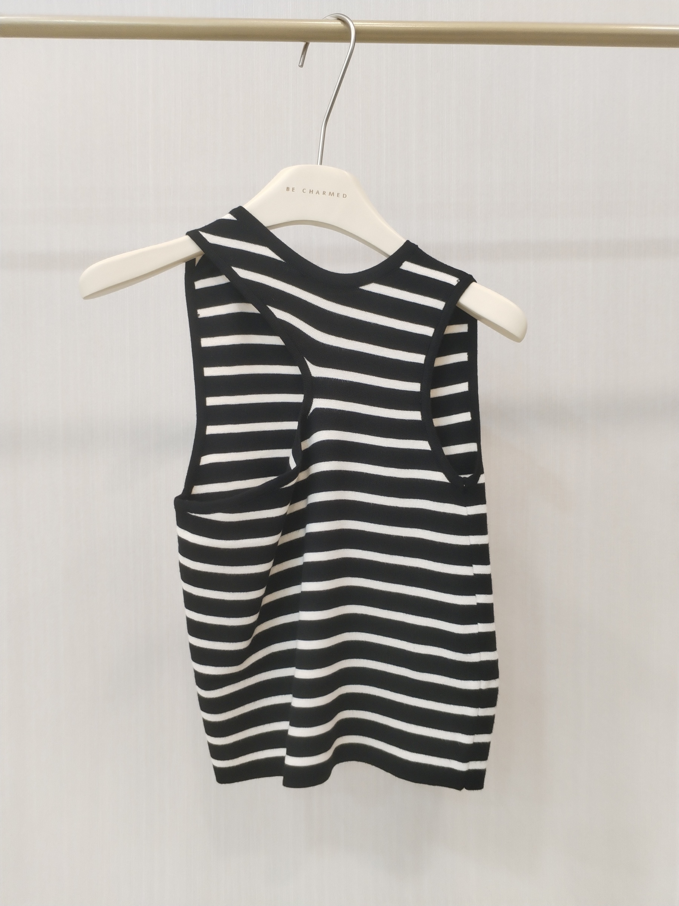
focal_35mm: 29
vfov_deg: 61.7
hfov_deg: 48.2
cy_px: 453
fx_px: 758
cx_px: 340
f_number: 1.8
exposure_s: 1/33.3
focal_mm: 4.75
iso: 347
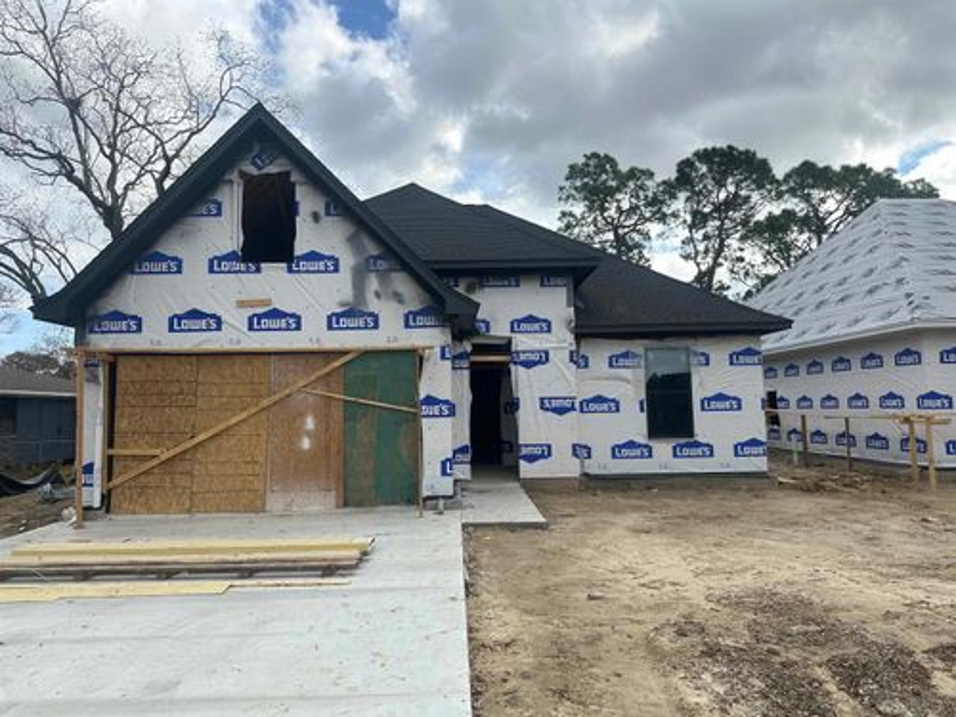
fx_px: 663
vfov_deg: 56.8
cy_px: 358
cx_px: 478
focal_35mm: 24
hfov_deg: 71.6
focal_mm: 6.86
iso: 80
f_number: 1.78
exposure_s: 1/4184
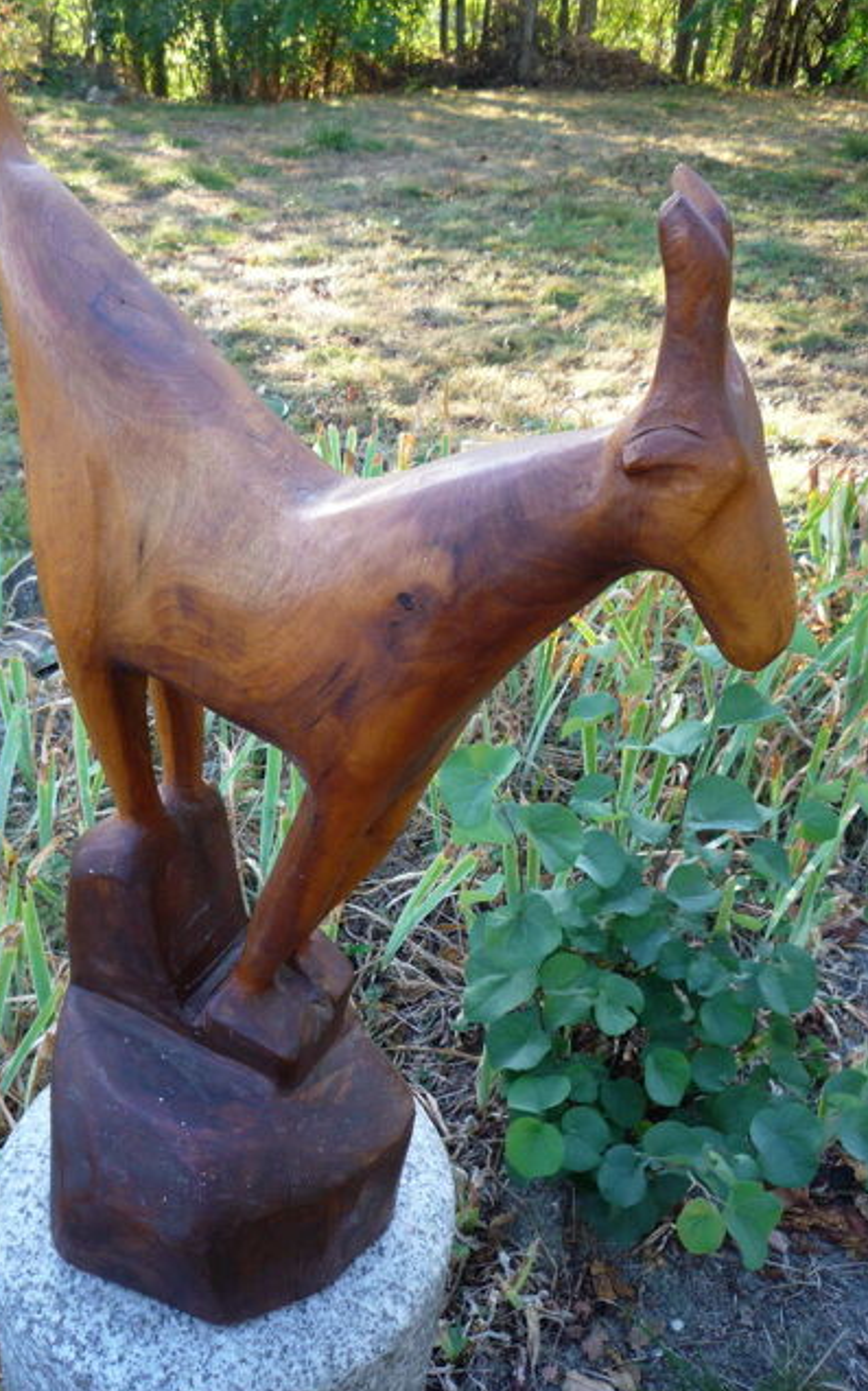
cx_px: 352
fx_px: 1212
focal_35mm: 32
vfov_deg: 59.7
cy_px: 698
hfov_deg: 39.2
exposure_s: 1/40
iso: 100
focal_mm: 5.2
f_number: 3.3
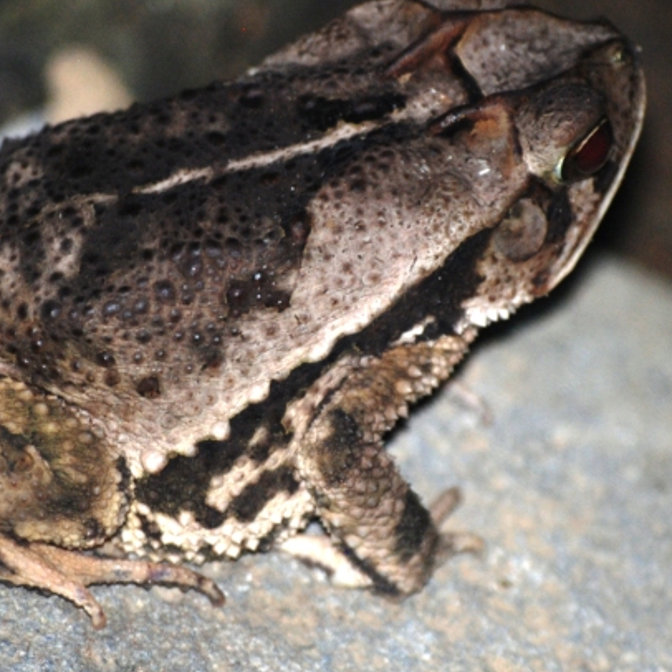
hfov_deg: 2.3
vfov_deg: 2.3
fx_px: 16978
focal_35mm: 773
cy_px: 304
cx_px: 301
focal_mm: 240
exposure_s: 1/60
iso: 400
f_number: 5.3
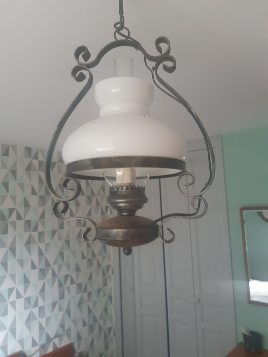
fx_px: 268
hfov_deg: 53.1
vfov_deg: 67.3
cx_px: 134
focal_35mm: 26
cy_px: 178
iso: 200
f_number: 1.7
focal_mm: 3.93
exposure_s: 1/50
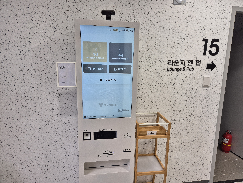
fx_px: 161
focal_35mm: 23
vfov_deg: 58.9
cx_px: 122
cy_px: 92
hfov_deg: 73.9
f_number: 1.8
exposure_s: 1/120
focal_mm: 5.4
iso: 64
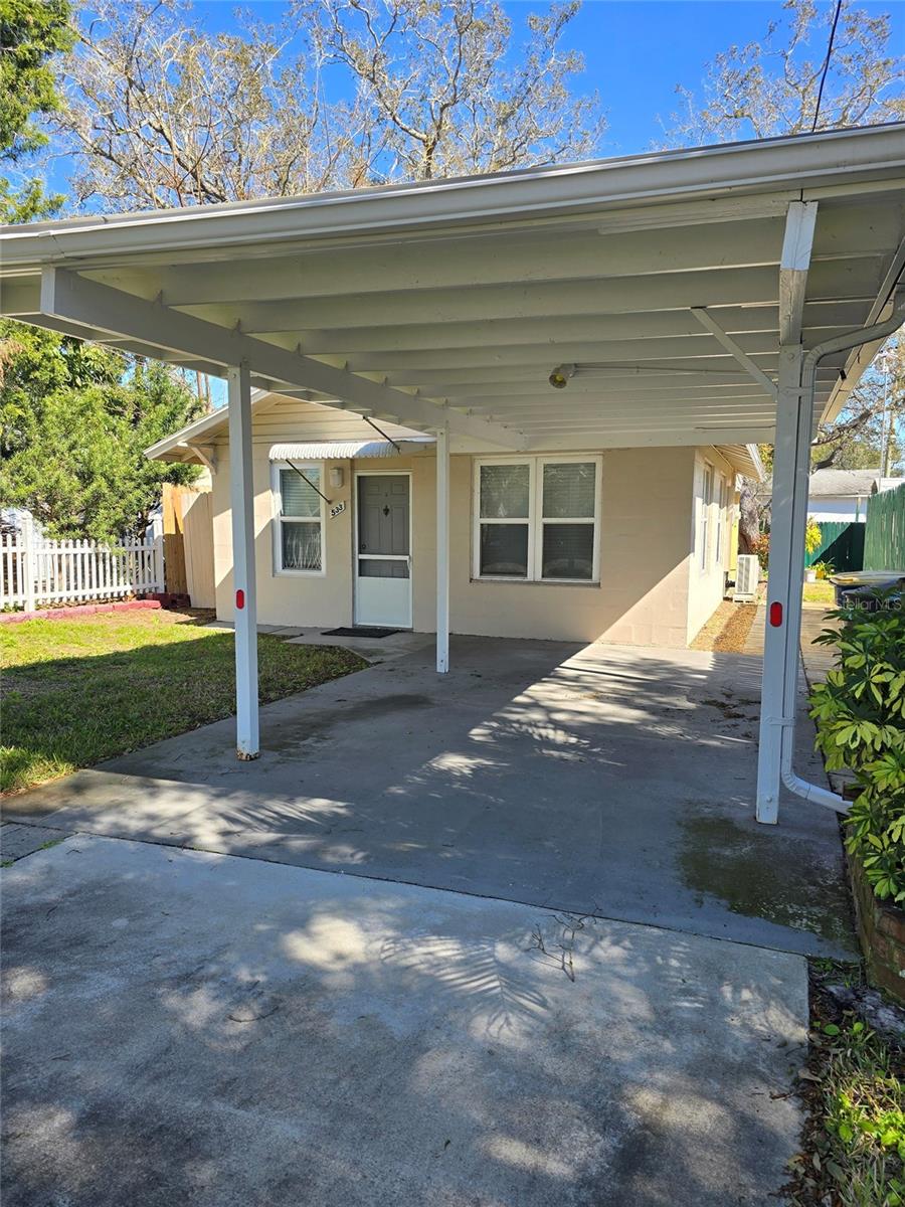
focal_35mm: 23
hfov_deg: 58.9
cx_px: 452
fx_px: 802
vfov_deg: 73.9
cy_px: 604
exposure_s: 1/317
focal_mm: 6.3
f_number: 1.7
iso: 12
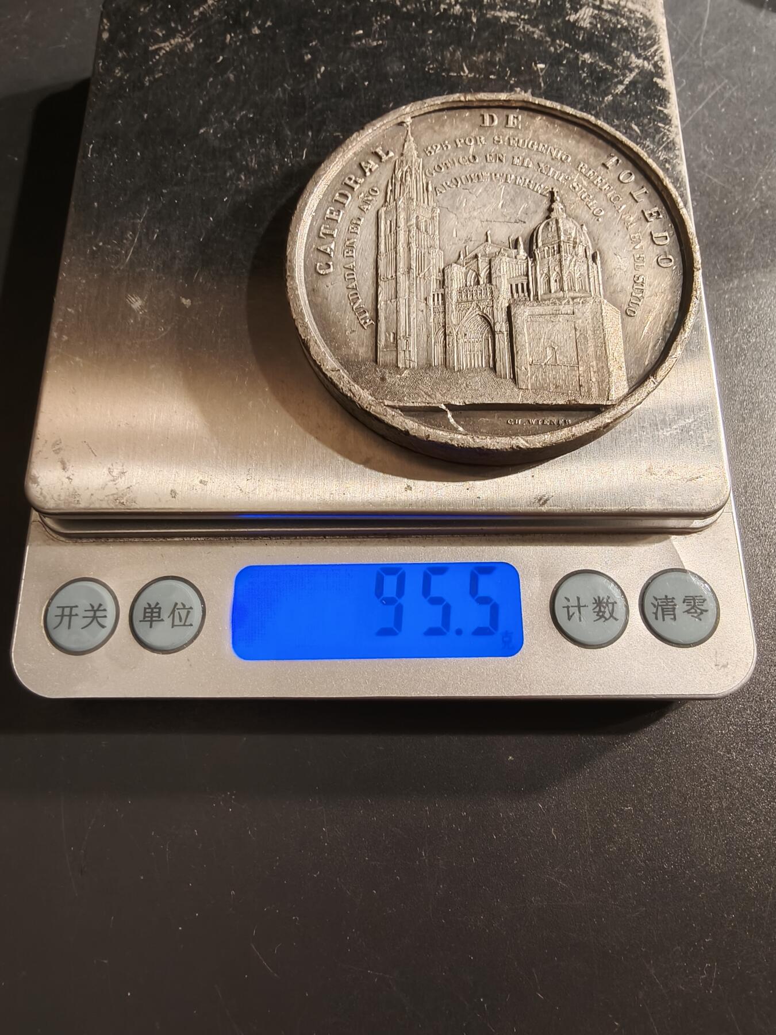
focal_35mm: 23
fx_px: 687
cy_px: 518
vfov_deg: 73.9
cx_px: 388
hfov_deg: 58.9
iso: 200
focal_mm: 2.32
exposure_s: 1/50
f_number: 2
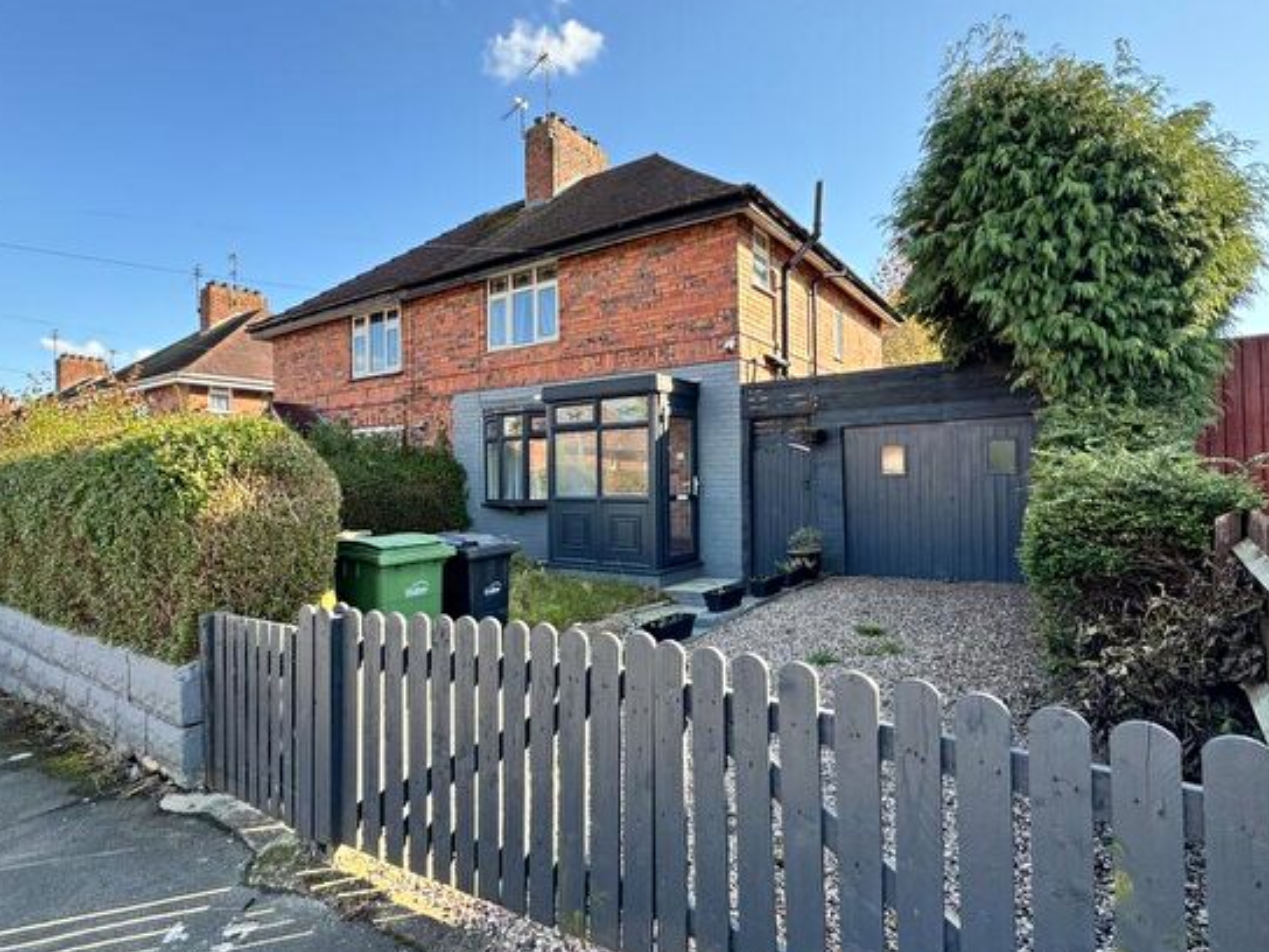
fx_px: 660
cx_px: 651
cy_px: 477
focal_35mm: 18
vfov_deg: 71.6
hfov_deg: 87.7
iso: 40
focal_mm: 2.22
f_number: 2.2
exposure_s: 1/182
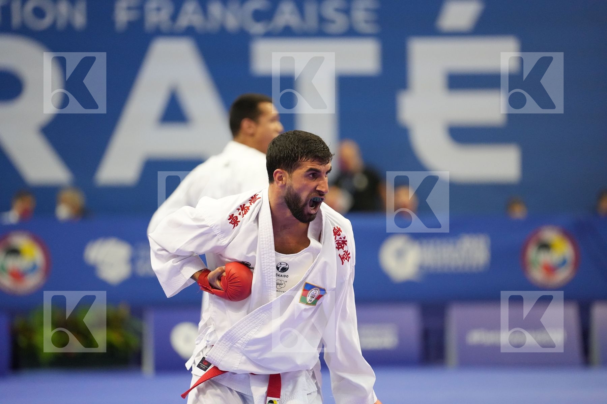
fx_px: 3372
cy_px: 202
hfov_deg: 10.3
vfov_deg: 6.9
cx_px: 304
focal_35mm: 200
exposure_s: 1/1000
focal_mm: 200
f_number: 2.8
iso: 5000
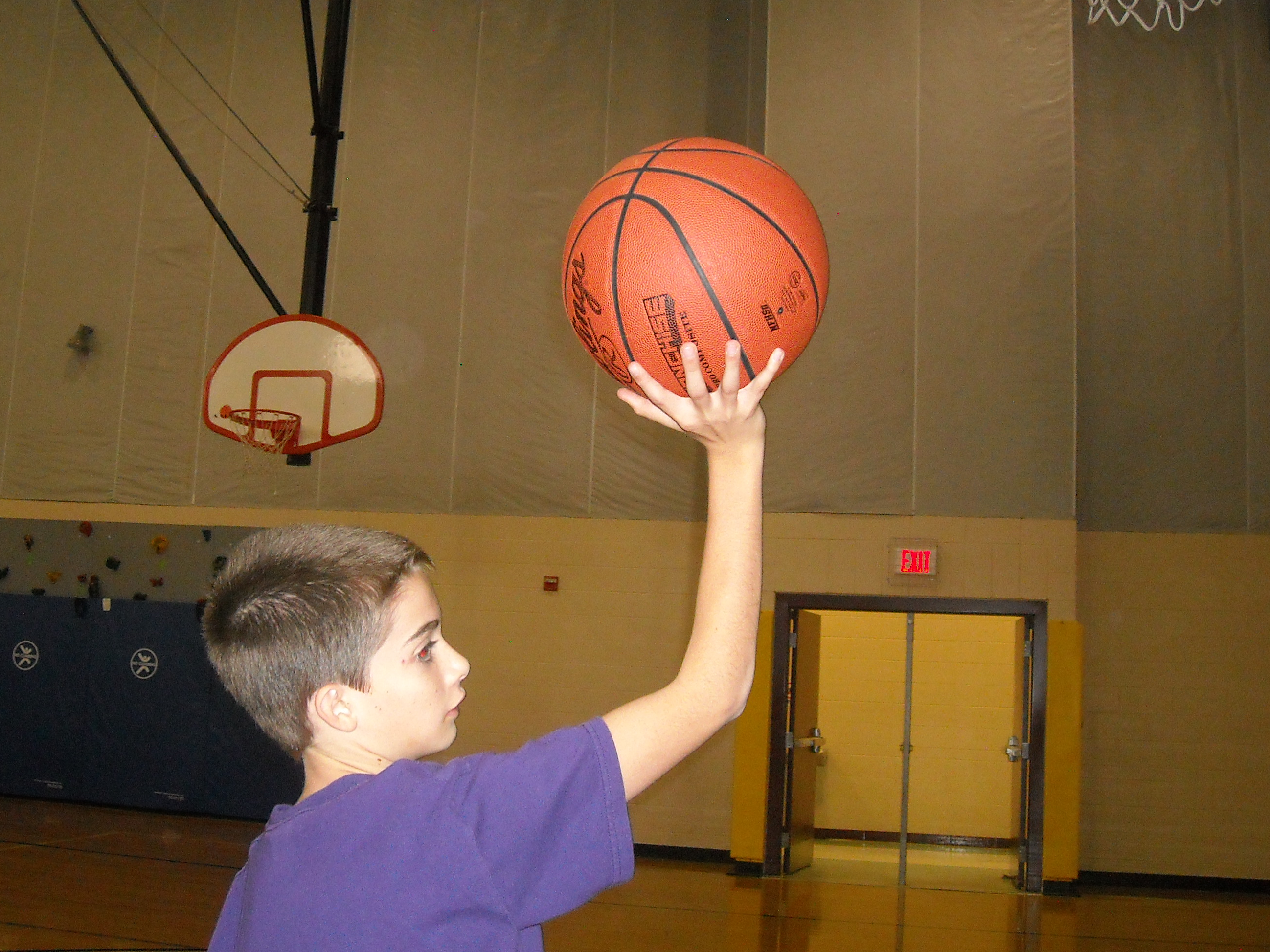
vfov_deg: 32.8
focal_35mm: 44
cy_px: 413
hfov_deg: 42.7
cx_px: 504
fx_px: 1614
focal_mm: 5.7
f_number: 2.8
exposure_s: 1/60
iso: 400
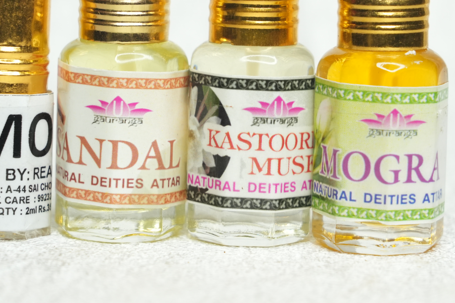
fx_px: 2224
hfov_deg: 11.7
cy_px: 57
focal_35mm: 176
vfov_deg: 7.8
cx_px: 198
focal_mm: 105
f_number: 9
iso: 1600
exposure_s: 1/125
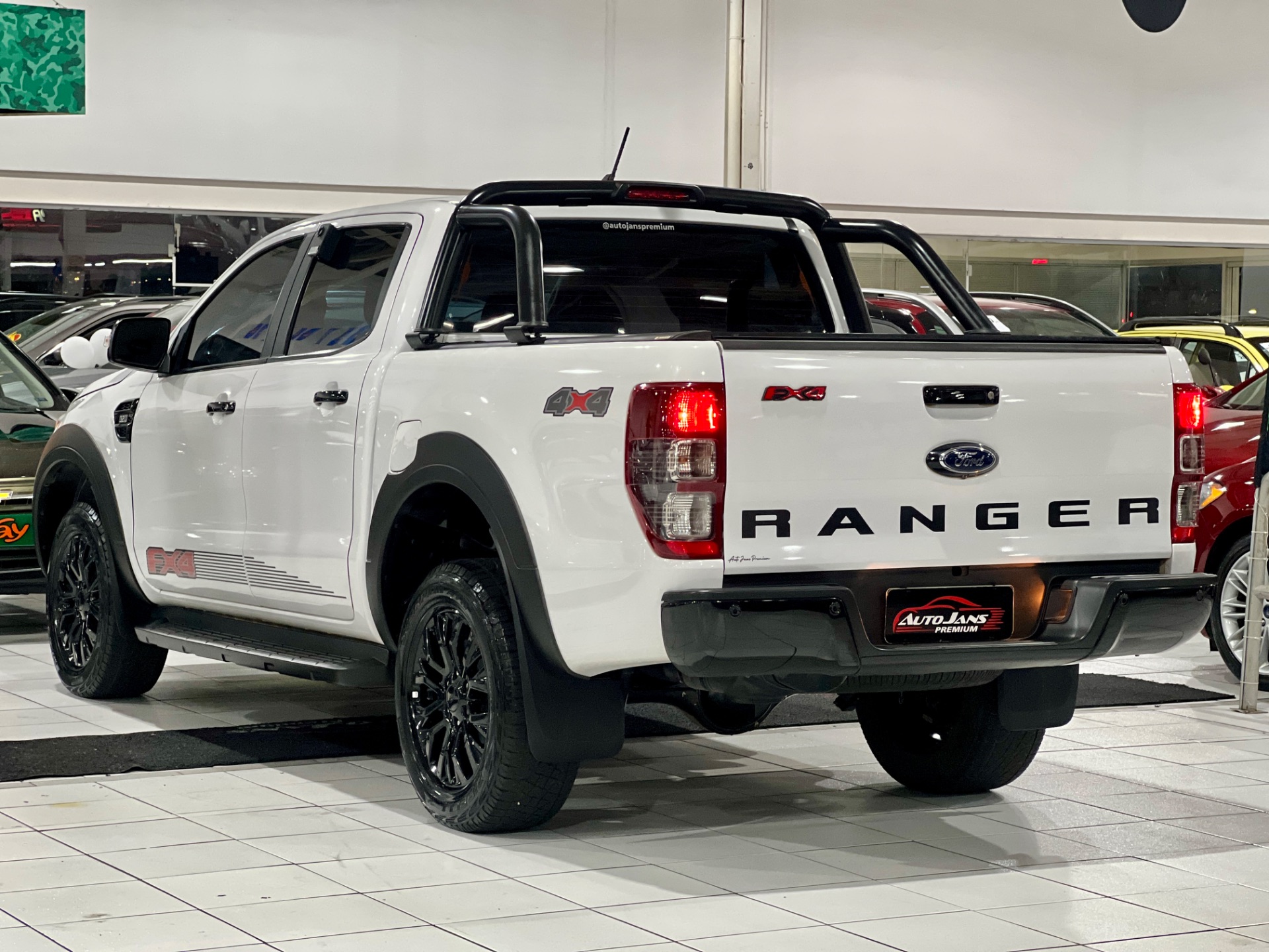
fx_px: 2823
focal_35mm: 77
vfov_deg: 19.1
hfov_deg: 25.3
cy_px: 476
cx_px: 634
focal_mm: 9
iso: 400
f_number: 2.8
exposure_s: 1/40
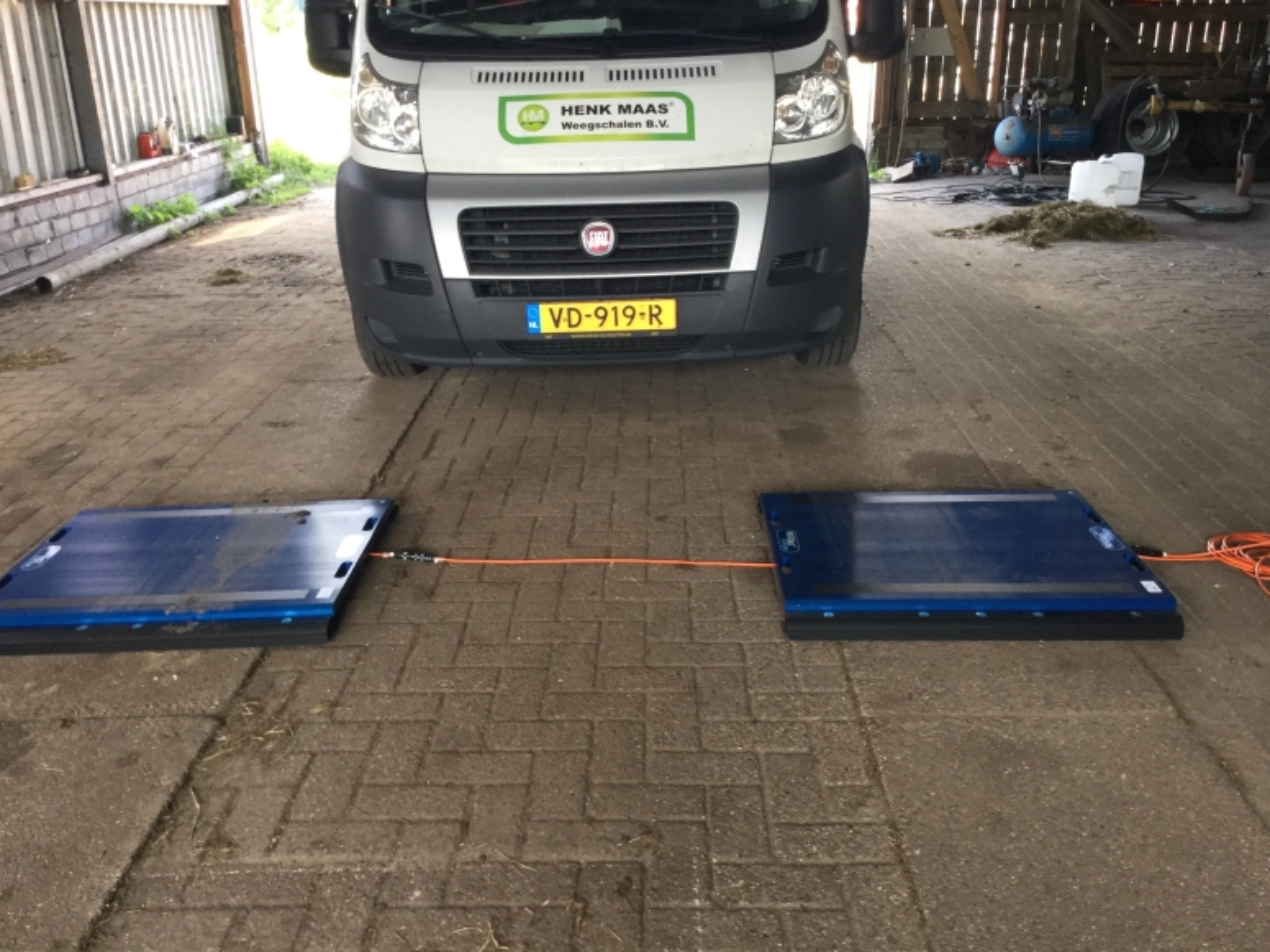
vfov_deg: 44.1
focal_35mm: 32
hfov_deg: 56.8
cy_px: 462
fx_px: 1174
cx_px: 641
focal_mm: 3.3
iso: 32
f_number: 2.4
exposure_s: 1/33
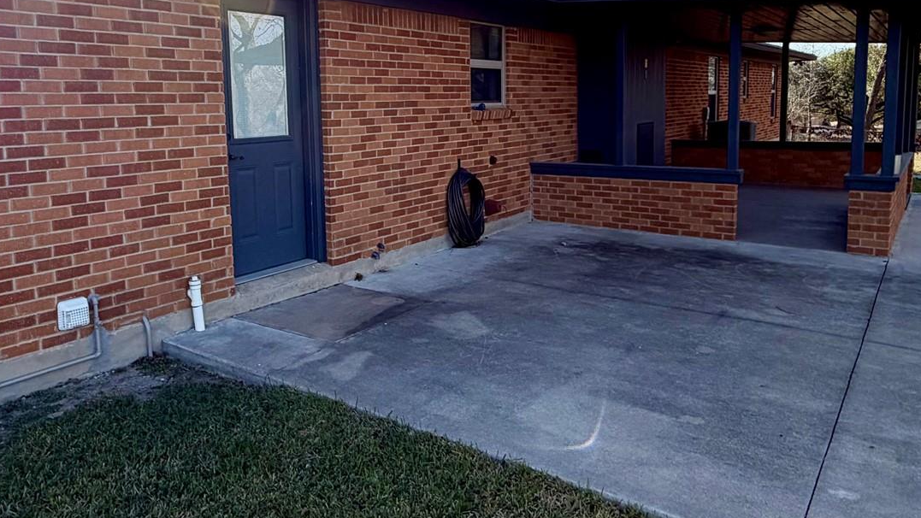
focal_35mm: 29
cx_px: 389
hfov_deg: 65.7
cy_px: 180
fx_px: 708
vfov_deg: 39.8
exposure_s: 1/770
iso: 40
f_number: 2.2
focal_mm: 2.22
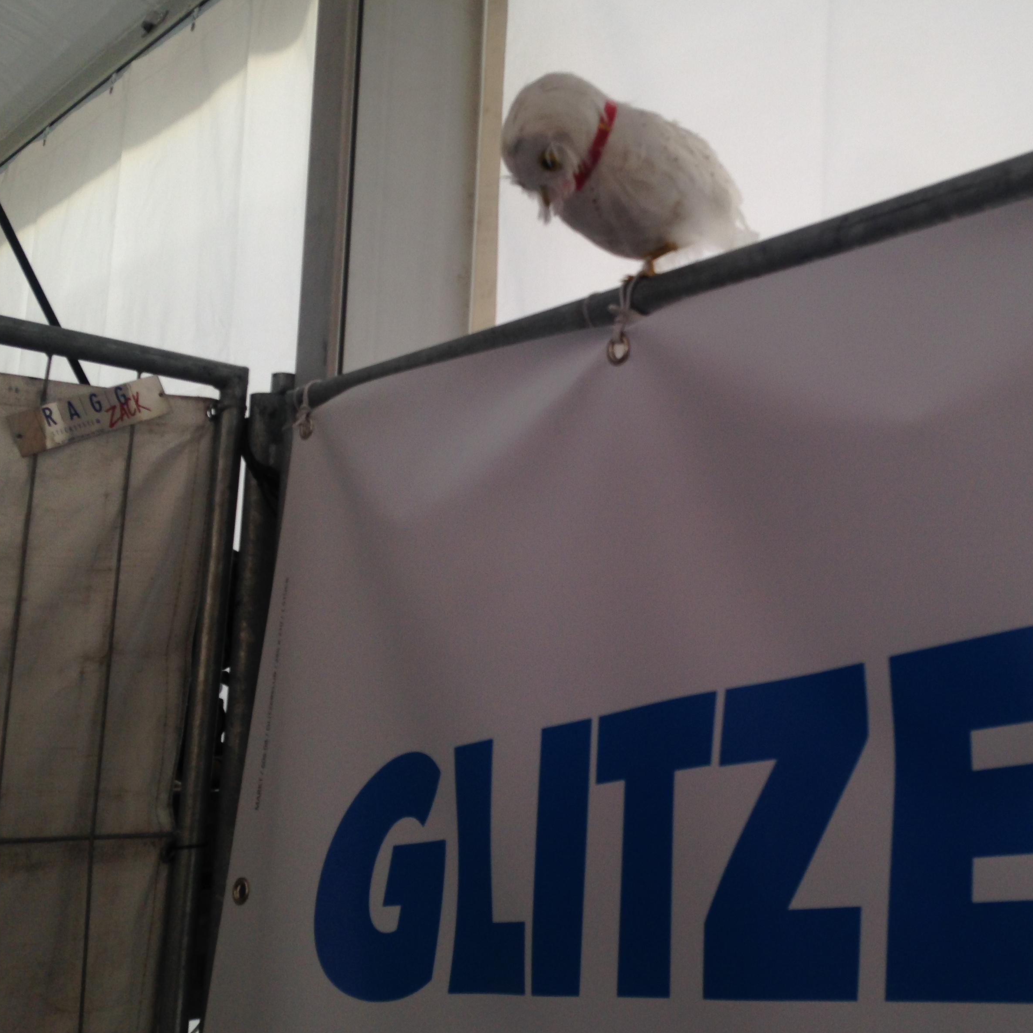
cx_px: 661
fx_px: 1350
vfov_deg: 41.9
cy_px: 522
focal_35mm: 40
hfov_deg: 41.5
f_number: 2.4
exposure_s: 1/162
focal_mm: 4.12
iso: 50
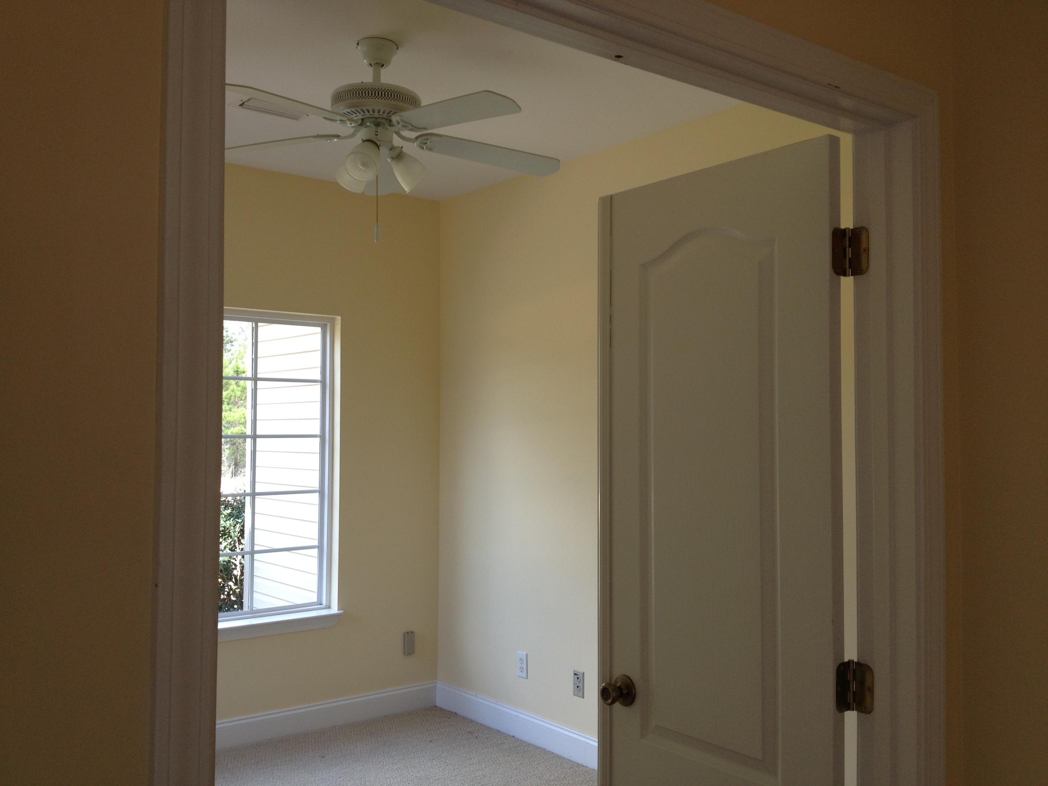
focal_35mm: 35
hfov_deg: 52.6
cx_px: 524
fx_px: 1060
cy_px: 393
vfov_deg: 40.7
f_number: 2.4
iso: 50
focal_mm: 4.28
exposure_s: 1/163
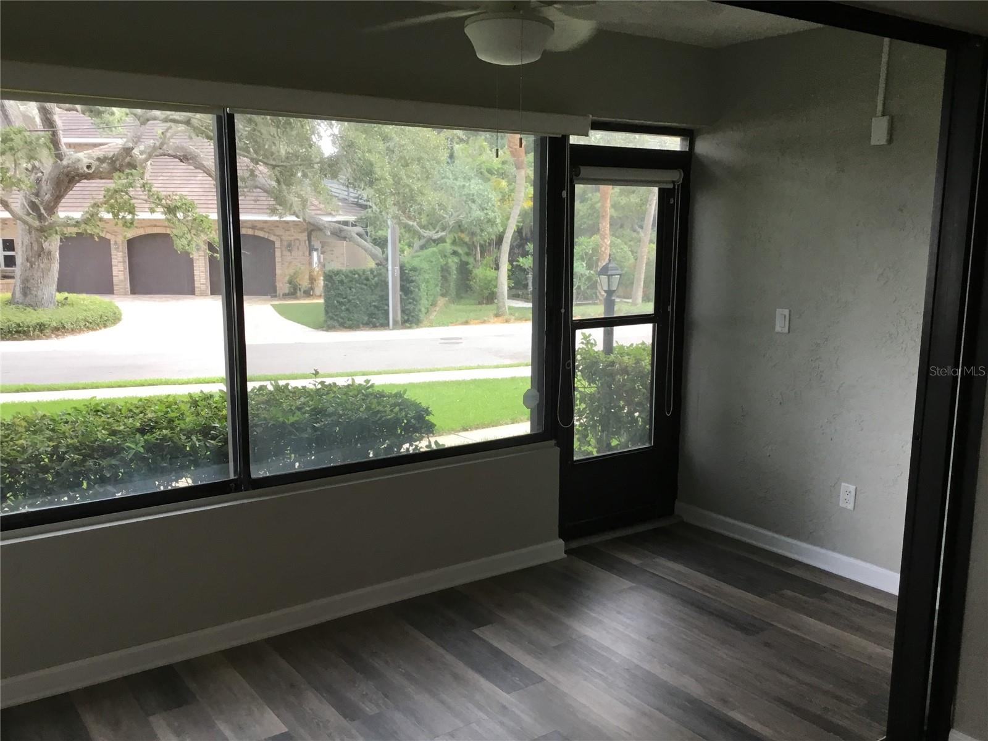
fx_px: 885
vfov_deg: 45.4
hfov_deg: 58.4
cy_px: 370
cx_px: 494
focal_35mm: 31
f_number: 2.4
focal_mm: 3.3
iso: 25
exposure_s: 1/40
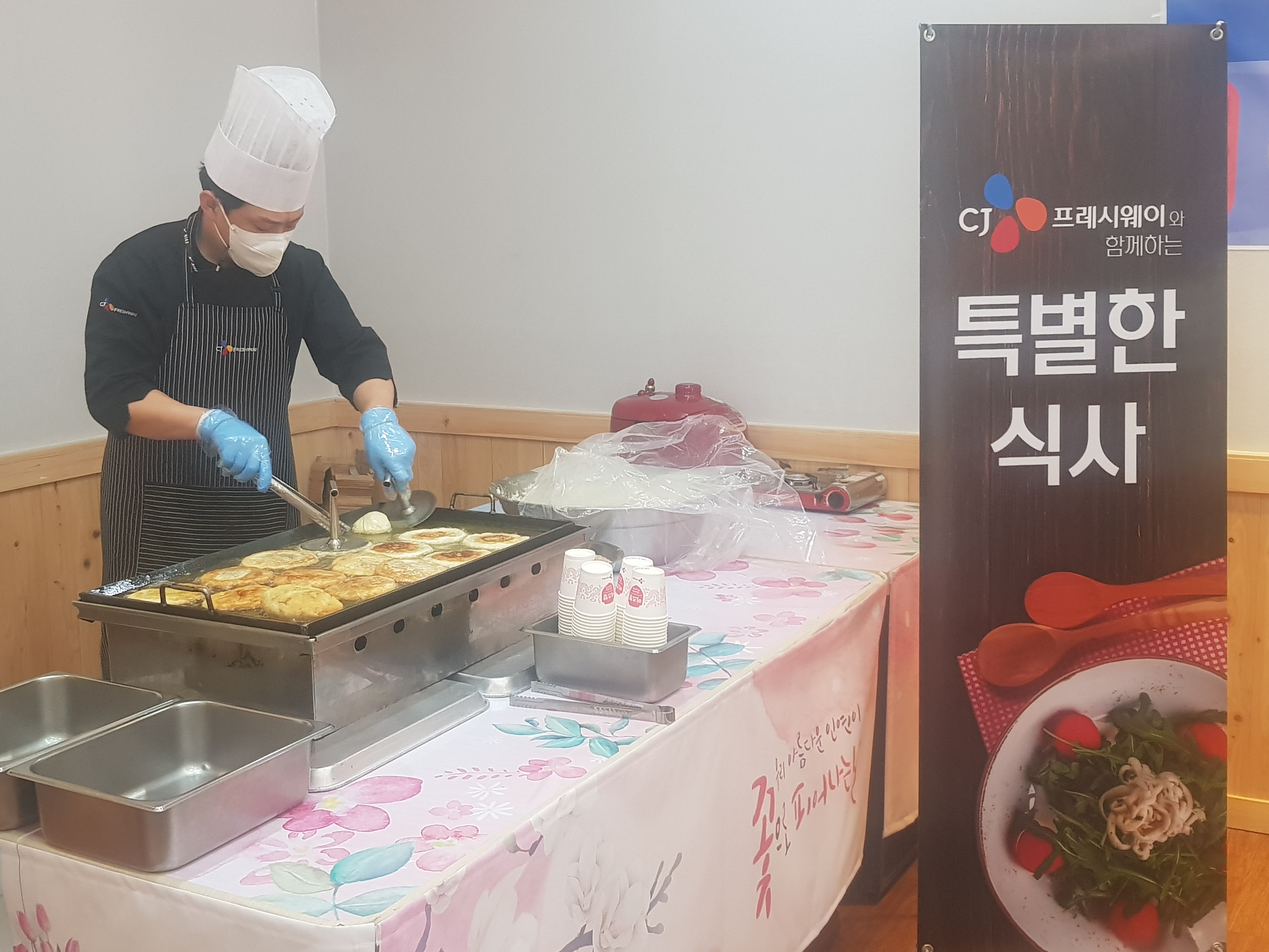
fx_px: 953
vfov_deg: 53.1
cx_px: 634
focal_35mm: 26
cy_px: 476
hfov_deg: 67.3
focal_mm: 4.2
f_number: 1.7
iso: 160
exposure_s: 1/60
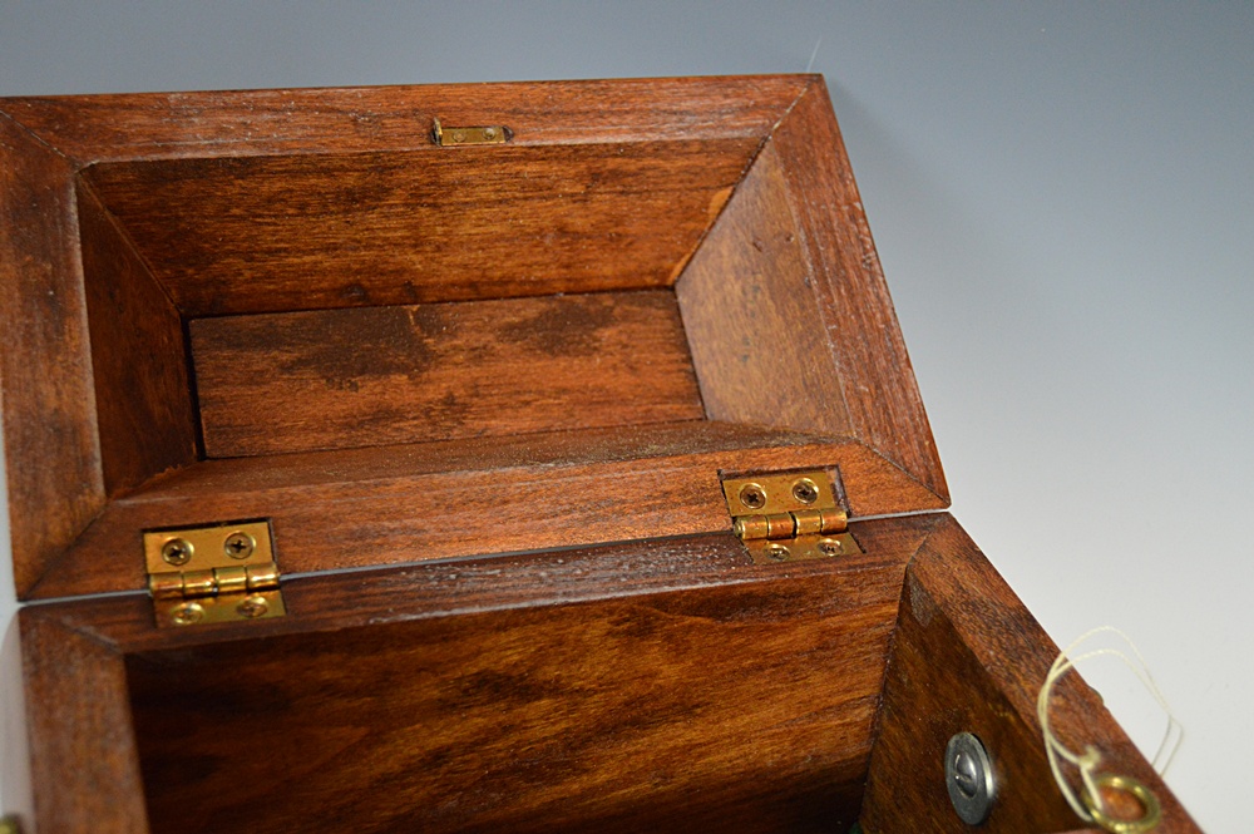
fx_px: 1984
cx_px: 627
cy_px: 417
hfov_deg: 35.1
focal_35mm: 57
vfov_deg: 23.7
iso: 1800
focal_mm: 38
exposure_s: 1/60
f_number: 4.8
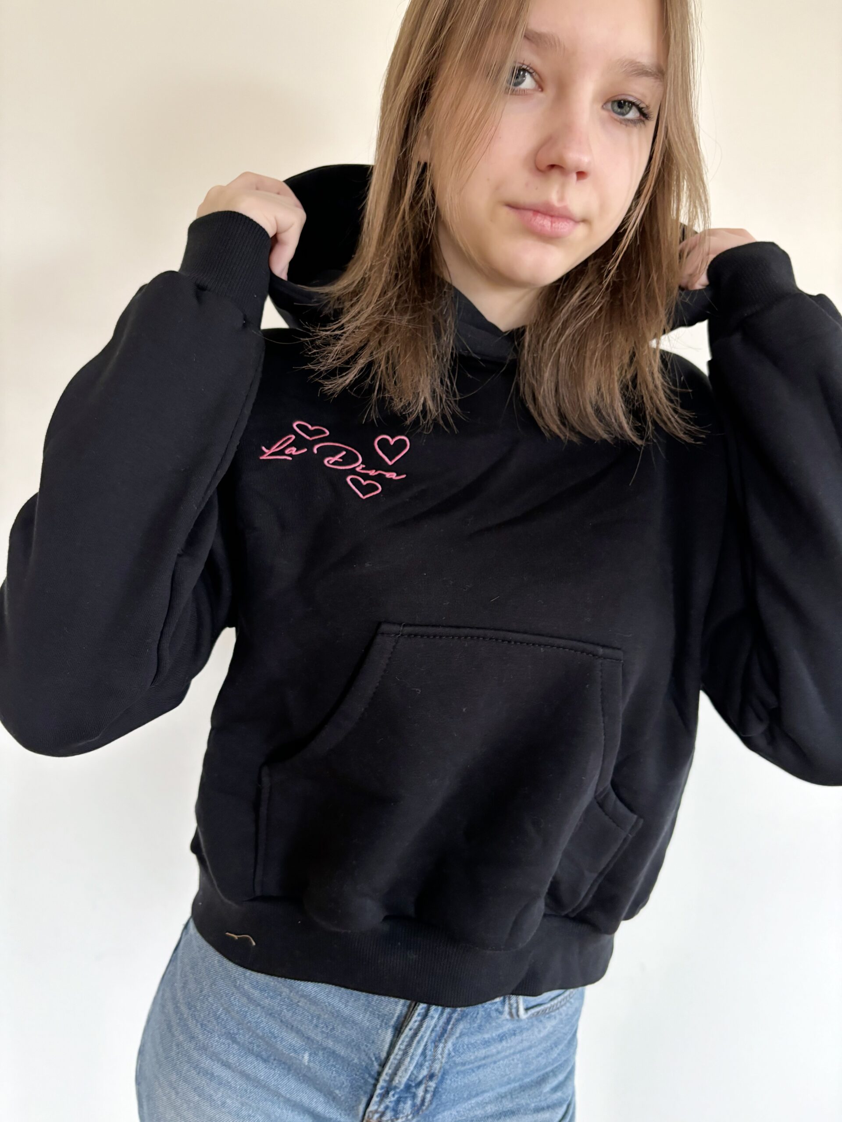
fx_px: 843
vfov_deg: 67.3
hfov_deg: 53.1
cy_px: 561
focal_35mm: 26
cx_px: 421
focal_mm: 5.96
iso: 320
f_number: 1.6
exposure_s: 1/60
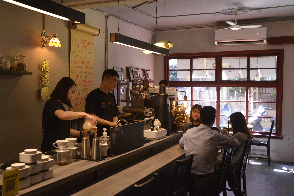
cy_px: 98
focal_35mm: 38
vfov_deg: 35.1
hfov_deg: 50.7
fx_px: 310
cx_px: 147
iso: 3200
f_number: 5.6
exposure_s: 1/100
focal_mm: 38
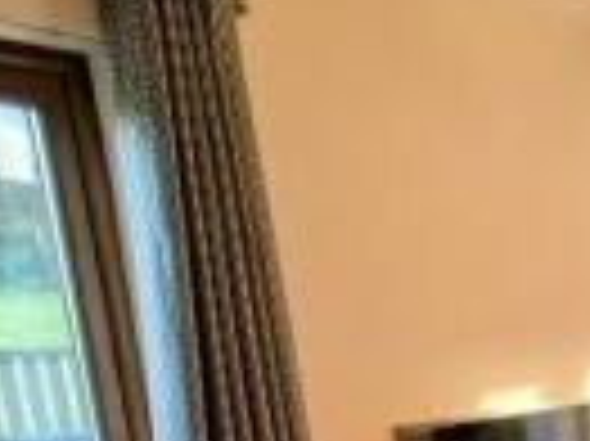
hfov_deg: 23.8
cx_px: 788
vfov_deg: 17.6
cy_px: 740
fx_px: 1209
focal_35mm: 71
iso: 44
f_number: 2.2
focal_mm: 2.35
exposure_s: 1/50
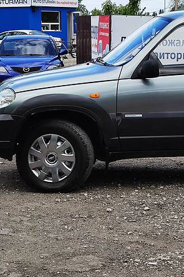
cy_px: 99
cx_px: 191
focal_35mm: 77
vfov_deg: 26.2
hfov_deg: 17.2
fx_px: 591
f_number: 2
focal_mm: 8.2
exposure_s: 1/1443
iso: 100
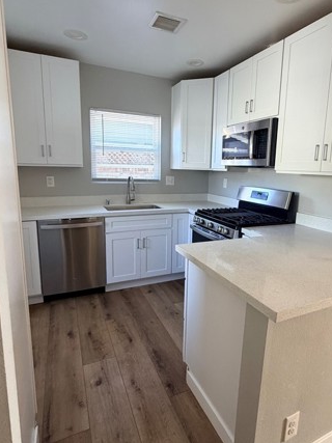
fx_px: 269
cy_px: 214
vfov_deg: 79.0
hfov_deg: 63.2
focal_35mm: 21
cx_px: 189
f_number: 2.2
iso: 320
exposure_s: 1/113
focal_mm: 2.22
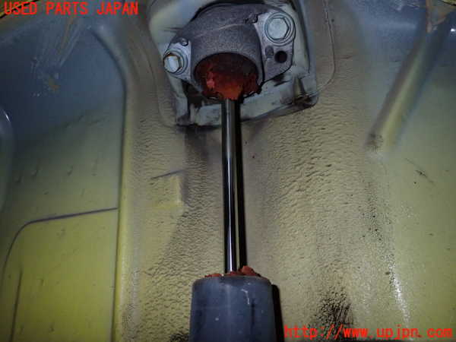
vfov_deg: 54.9
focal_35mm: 25
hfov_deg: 69.4
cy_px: 171
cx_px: 228
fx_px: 329
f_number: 5.6
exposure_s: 1/100
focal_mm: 4.5
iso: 400
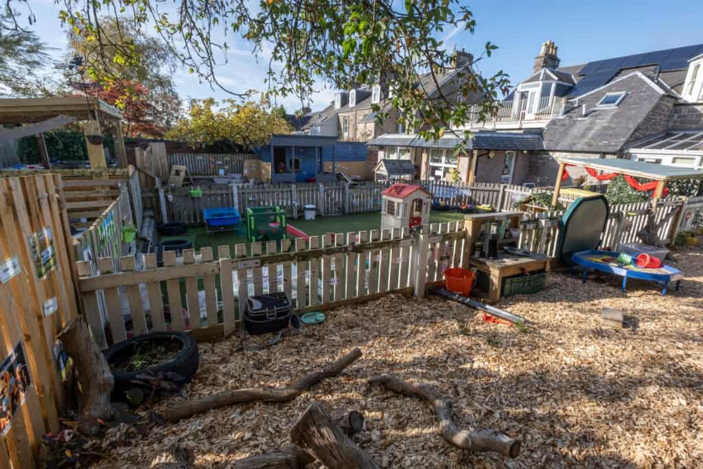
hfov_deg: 100.4
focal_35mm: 15
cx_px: 352
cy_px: 234
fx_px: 293
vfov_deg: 77.3
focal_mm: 10
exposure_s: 1/160
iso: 125
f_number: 10
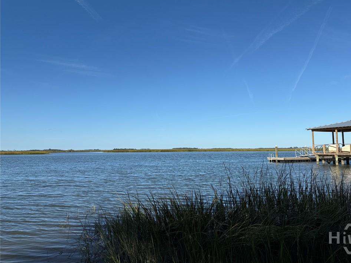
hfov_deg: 67.2
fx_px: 264
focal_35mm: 26
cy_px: 125
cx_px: 190
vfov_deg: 53.1
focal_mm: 6.76
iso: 80
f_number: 1.78
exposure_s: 1/6173
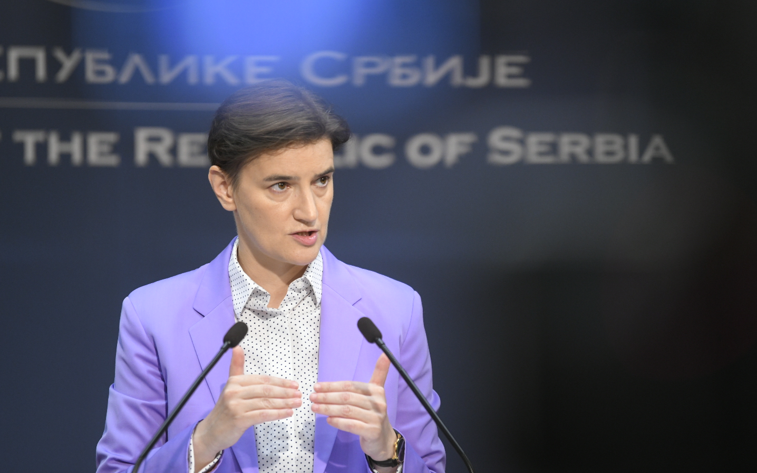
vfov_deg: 5.7
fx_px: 4744
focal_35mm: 230
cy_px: 198
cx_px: 393
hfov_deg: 9.1
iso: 1600
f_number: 2.8
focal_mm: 200
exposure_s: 1/320
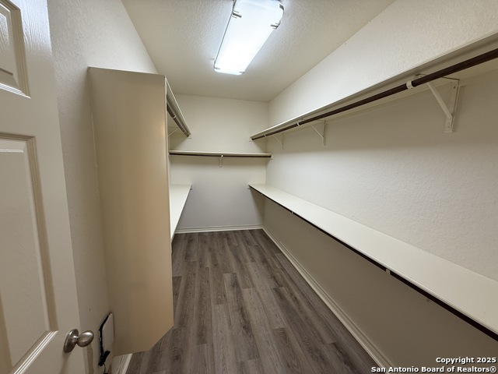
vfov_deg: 85.7
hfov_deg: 102.1
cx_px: 249
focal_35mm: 14
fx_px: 201
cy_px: 187
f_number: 2.2
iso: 160
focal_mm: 2.22
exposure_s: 1/120
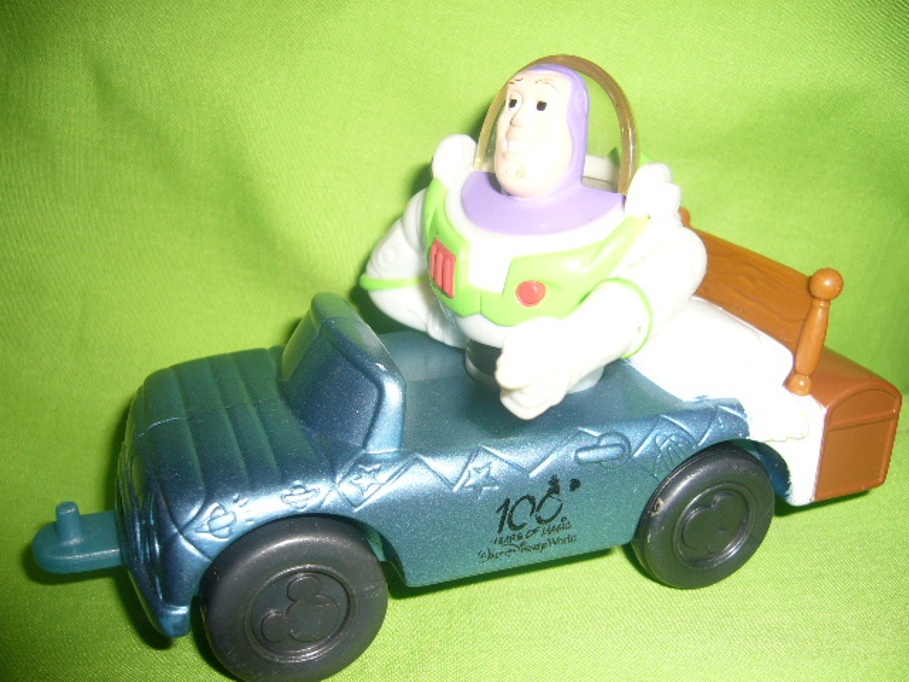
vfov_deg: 40.7
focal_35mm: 35
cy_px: 341
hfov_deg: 52.6
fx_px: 919
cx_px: 454
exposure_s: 1/60
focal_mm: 5.8
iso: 80
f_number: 2.8
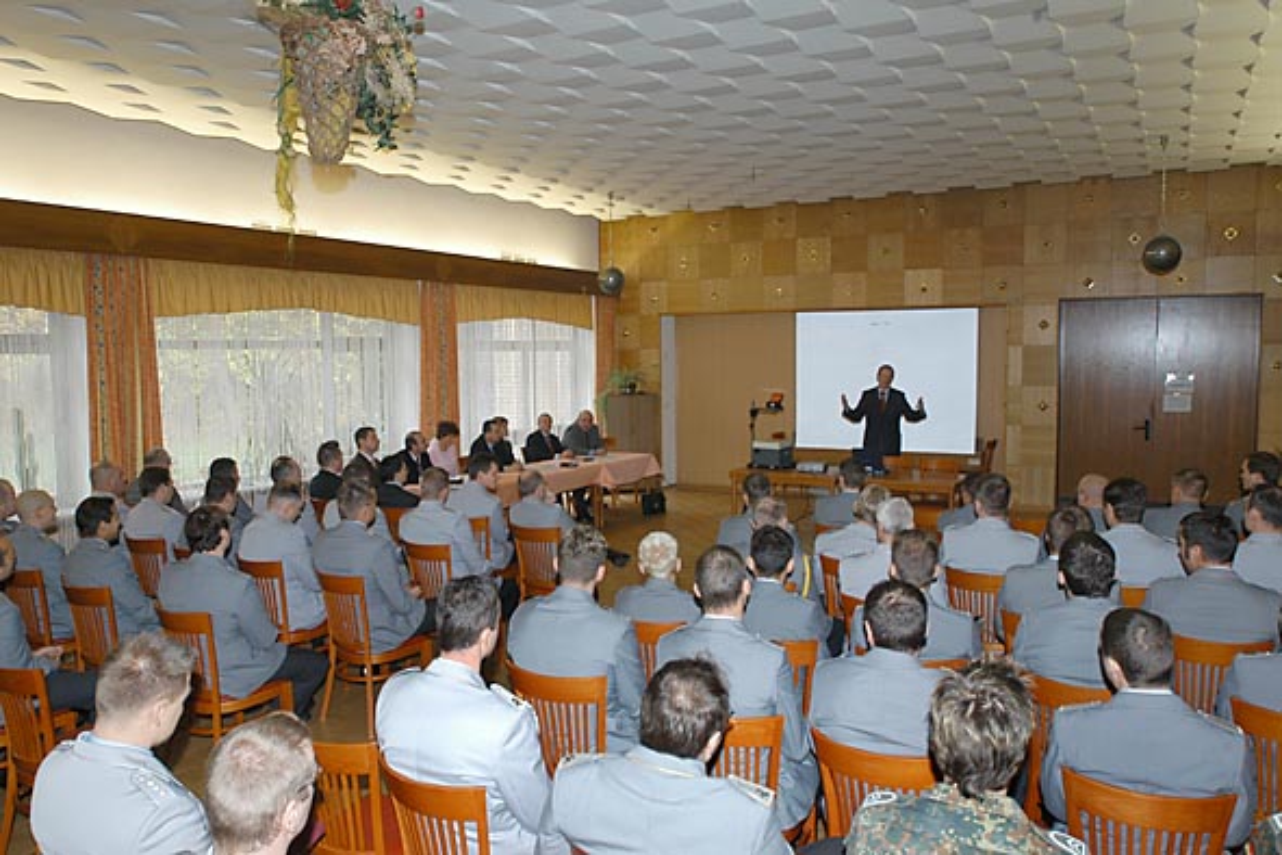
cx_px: 641
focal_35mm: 26
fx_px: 908
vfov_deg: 50.4
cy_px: 428
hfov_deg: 70.4
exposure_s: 1/30
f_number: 5.6
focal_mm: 17
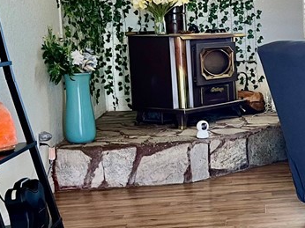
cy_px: 102
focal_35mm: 77
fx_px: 678
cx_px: 419
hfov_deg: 22.2
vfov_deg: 19.1
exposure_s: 1/60
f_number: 1.6
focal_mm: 5.1
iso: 100
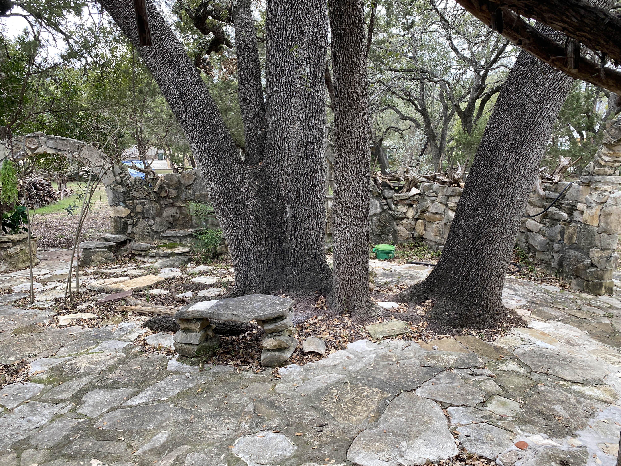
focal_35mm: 26
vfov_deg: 53.1
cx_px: 310
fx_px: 466
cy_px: 233
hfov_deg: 67.3
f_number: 1.8
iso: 100
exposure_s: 1/121
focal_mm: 4.25
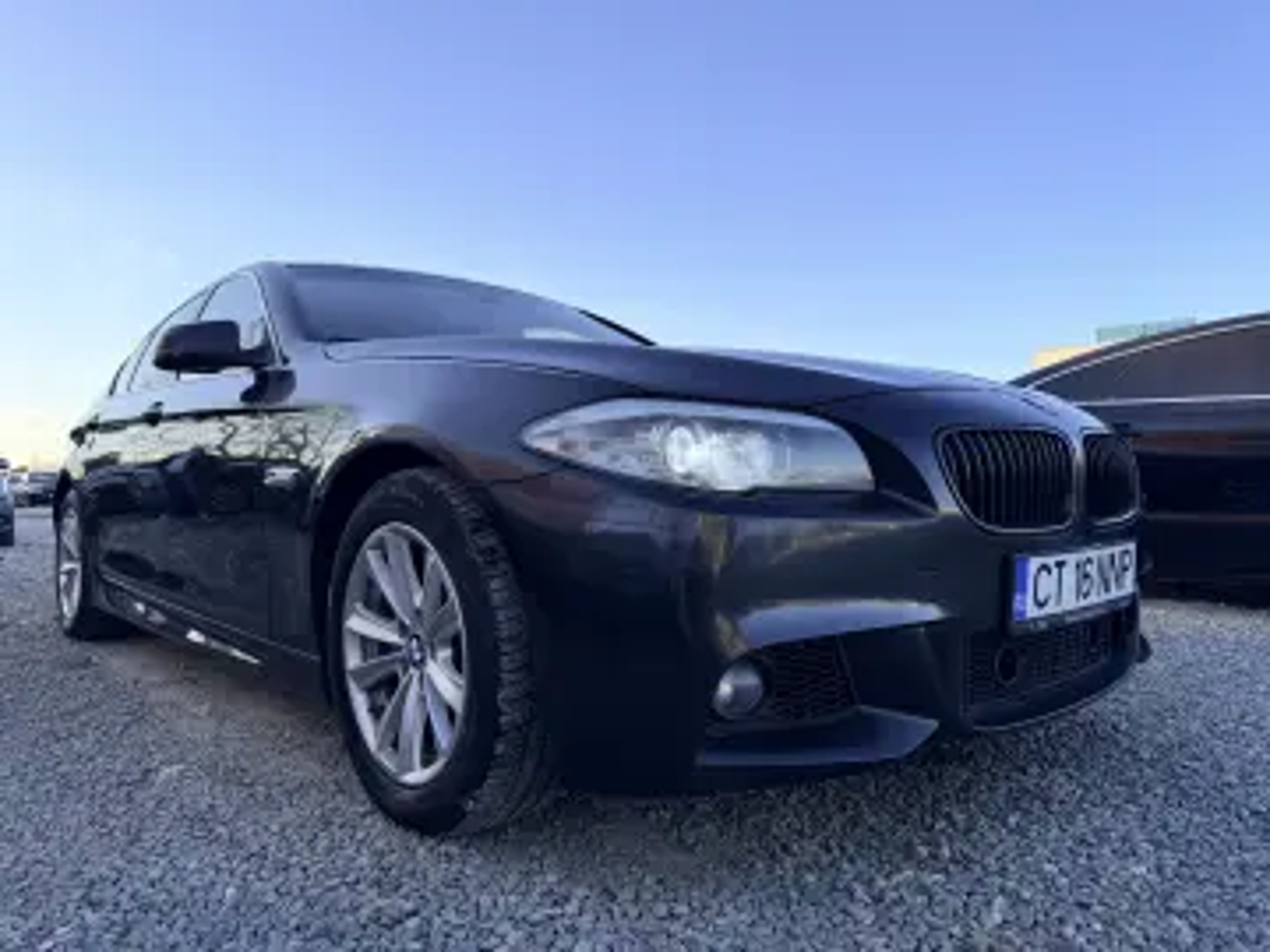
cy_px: 476
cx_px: 635
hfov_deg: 71.6
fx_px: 881
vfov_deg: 56.8
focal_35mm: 24
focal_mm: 6.76
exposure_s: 1/1174
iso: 80
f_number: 1.78
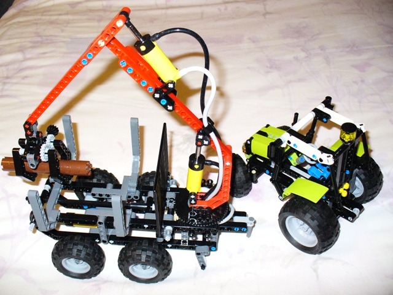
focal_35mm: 37
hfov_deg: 50.1
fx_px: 420
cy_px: 148
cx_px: 196
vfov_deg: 38.7
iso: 400
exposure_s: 1/60
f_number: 2.8
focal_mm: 6.1
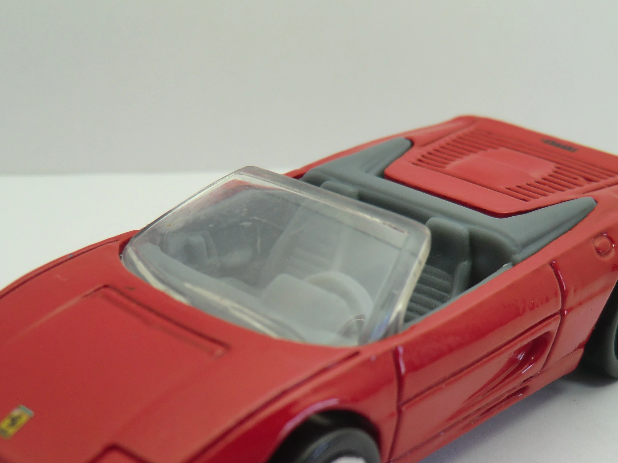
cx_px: 266
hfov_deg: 31.2
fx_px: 1107
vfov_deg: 23.4
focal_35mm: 62
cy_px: 355
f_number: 3.8
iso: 64
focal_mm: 7.1
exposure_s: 1/60
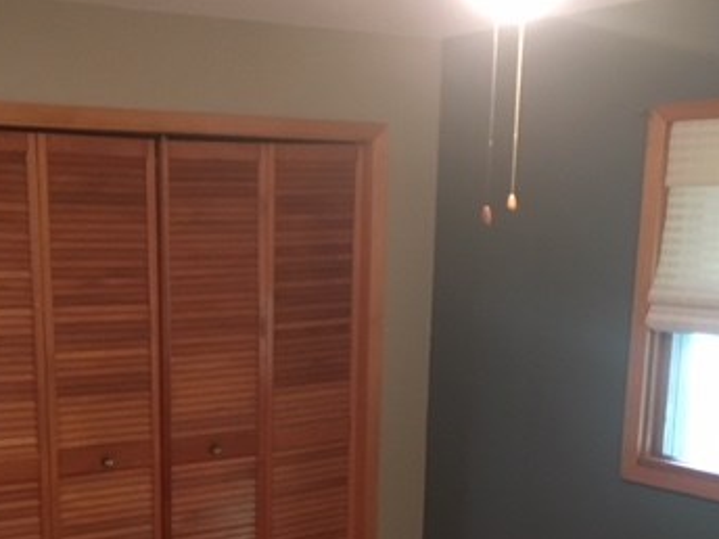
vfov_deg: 26.4
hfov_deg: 35.2
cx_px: 238
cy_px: 451
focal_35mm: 54
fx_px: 1122
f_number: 2.2
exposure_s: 1/15
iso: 200
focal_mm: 4.15
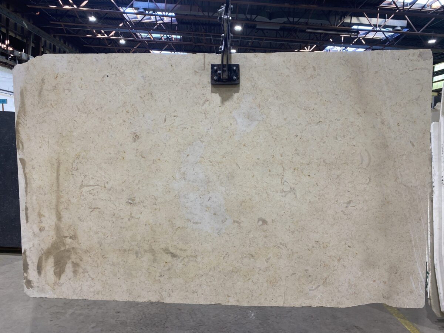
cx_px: 222
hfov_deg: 67.3
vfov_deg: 53.1
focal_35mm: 26
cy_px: 166
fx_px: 333
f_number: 1.8
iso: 64
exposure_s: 1/60
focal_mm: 4.25
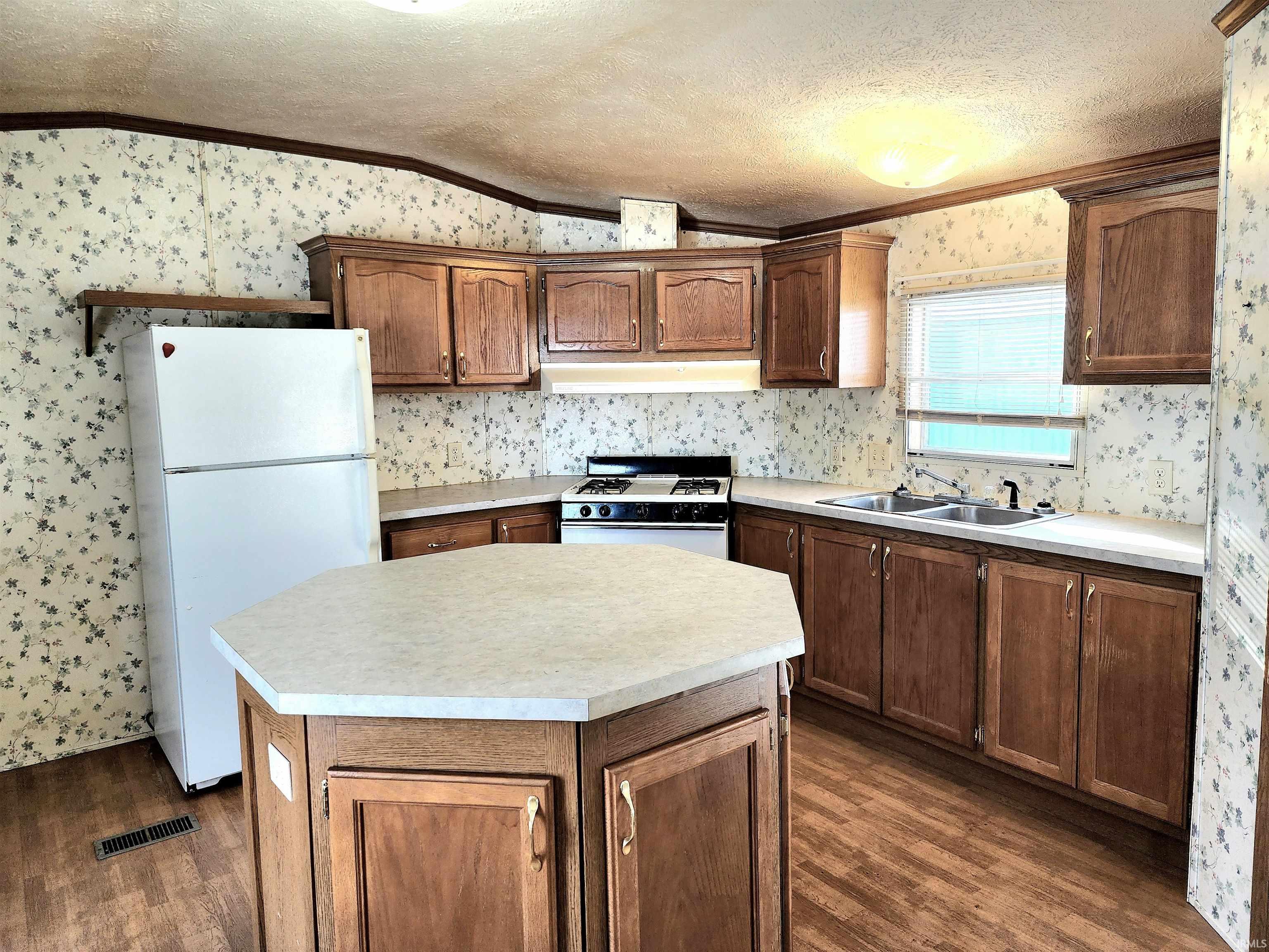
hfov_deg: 73.9
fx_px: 843
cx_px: 634
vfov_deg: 58.9
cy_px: 476
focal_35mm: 23
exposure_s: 1/120
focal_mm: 6.4
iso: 64
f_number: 1.8
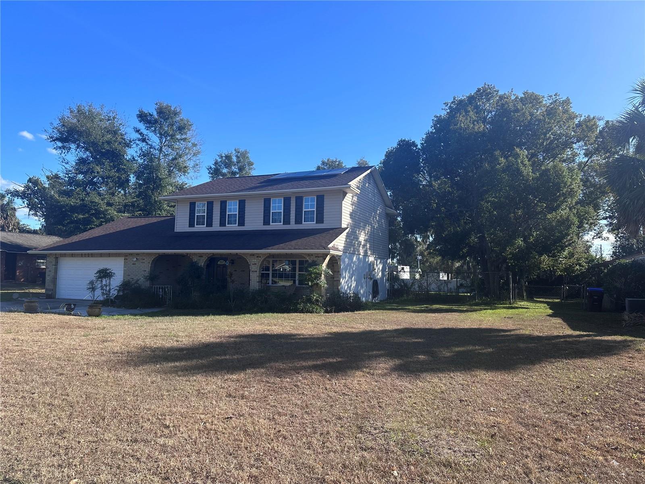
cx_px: 322
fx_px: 447
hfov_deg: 71.6
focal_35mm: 24
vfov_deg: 56.8
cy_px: 242
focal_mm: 6.86
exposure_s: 1/2410
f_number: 1.78
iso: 80
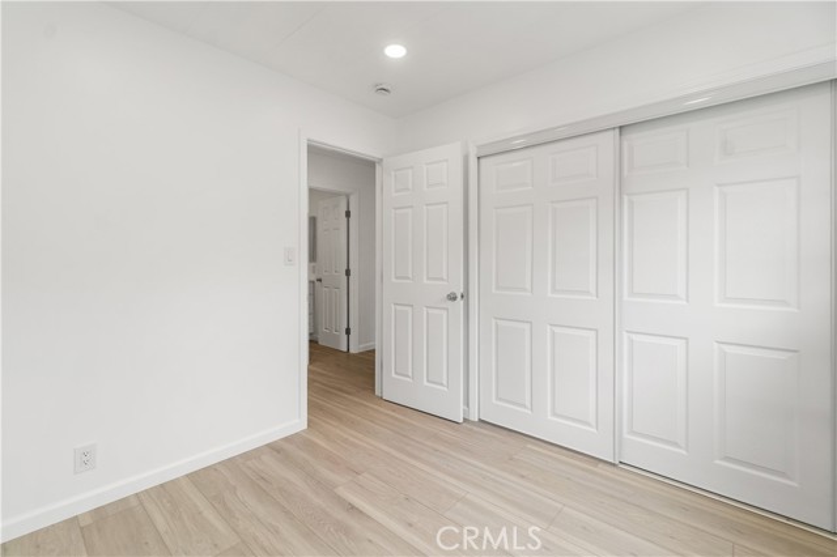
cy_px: 278
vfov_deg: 77.3
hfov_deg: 100.4
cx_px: 418
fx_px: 349
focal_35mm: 15
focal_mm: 10
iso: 320
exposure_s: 1/30
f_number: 7.1
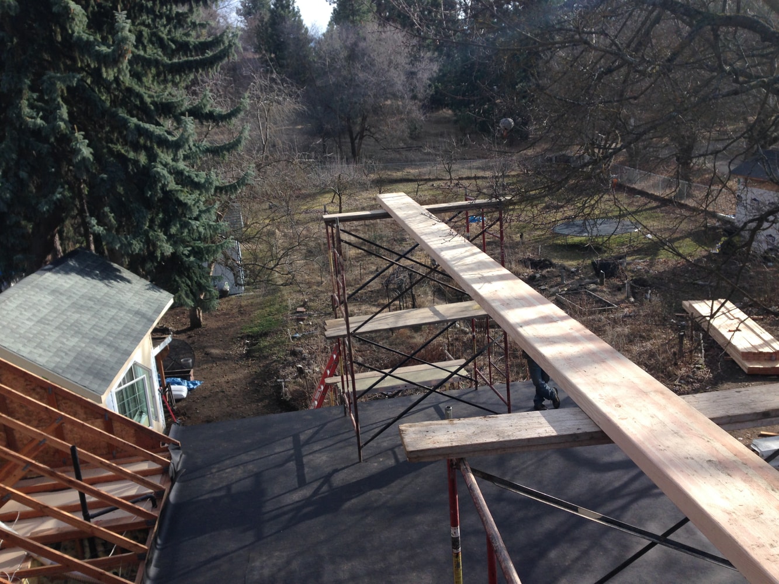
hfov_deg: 55.3
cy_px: 292
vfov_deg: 43.0
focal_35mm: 33
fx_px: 743
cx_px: 390
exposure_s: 1/733
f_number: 2.4
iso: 50
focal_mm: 4.12
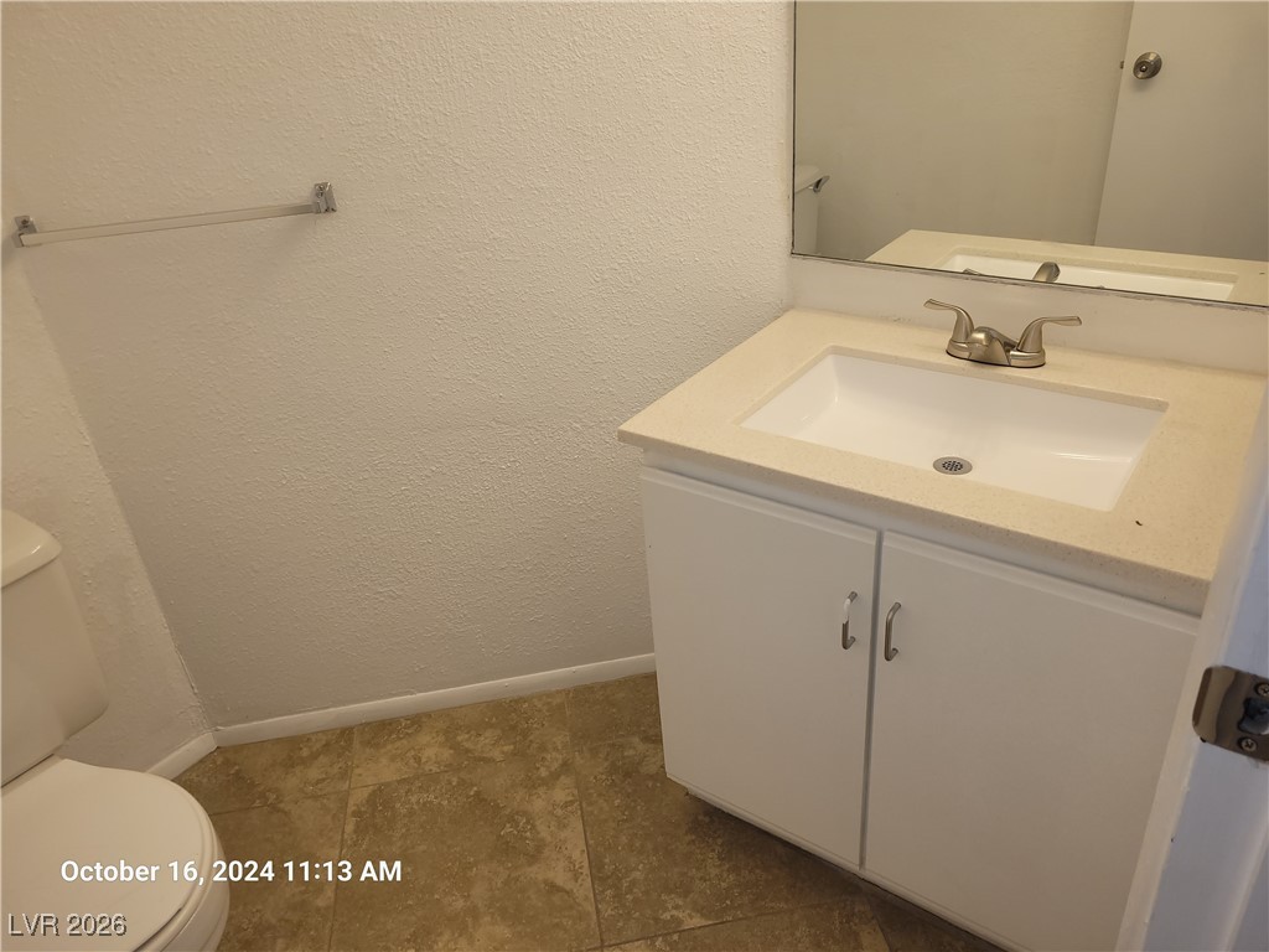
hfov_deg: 67.3
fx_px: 953
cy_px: 476
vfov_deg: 53.1
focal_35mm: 26
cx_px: 634
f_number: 1.8
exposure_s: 1/120
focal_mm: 5.4
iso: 40
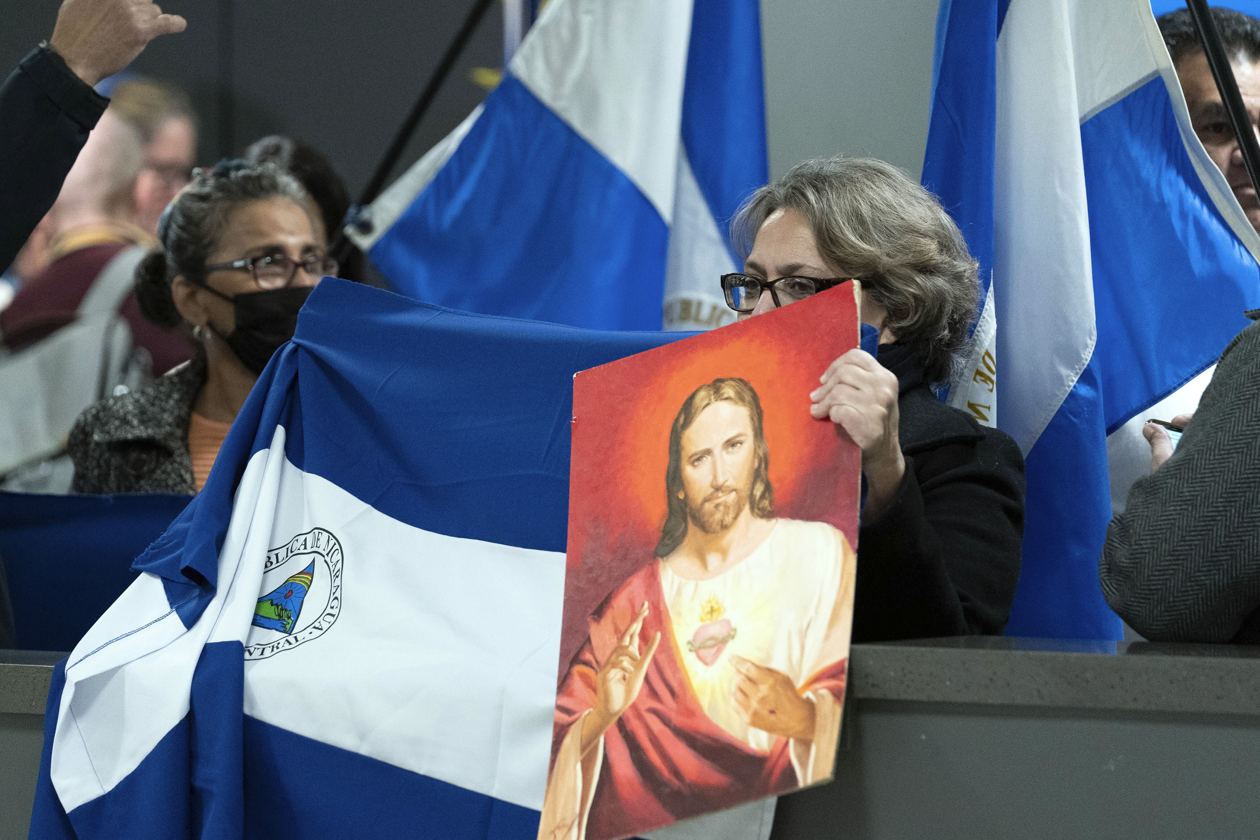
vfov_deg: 6.9
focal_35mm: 200
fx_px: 6999
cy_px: 420
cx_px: 630
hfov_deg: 10.3
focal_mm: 200
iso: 5000
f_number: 3.5
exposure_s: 1/320
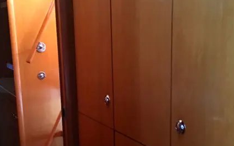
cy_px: 110
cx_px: 118
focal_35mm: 58
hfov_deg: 35.1
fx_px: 370
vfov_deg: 22.2
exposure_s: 1/4
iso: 80
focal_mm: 4.15
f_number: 2.2
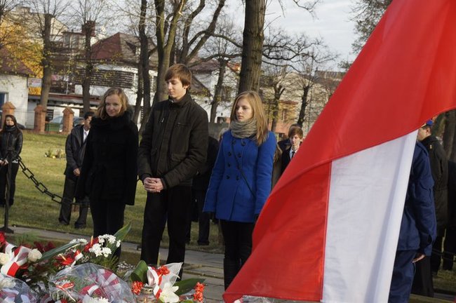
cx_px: 228
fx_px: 949
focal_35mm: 75
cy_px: 152
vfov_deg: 18.1
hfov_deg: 27.0
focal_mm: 50
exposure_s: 1/160
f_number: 7.1
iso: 100
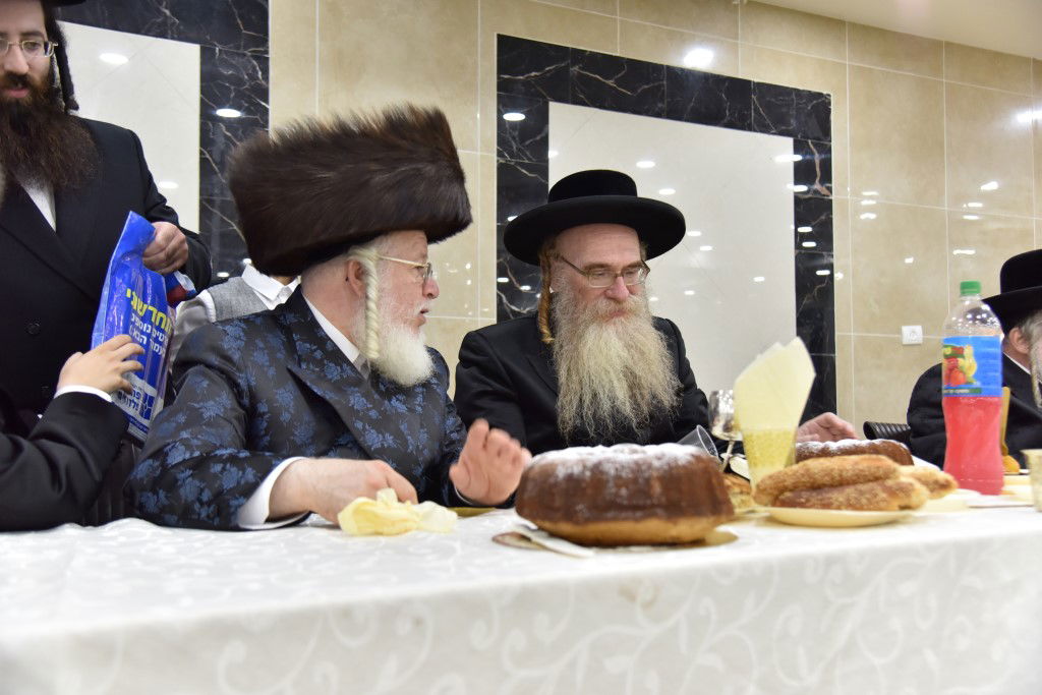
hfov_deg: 50.7
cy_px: 348
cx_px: 521
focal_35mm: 38
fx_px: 1100
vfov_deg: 35.1
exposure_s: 1/125
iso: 1000
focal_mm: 38
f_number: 4
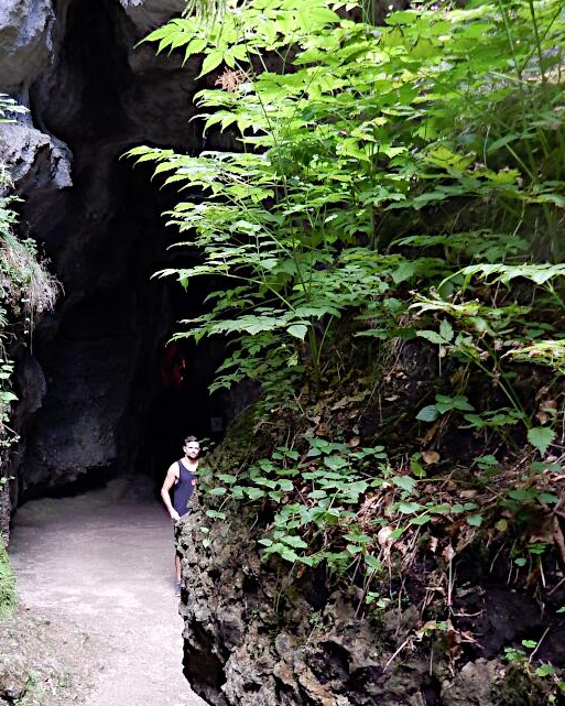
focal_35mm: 42
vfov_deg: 43.8
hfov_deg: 34.7
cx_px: 120
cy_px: 382
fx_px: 878
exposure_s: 1/30
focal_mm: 4
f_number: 3
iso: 160
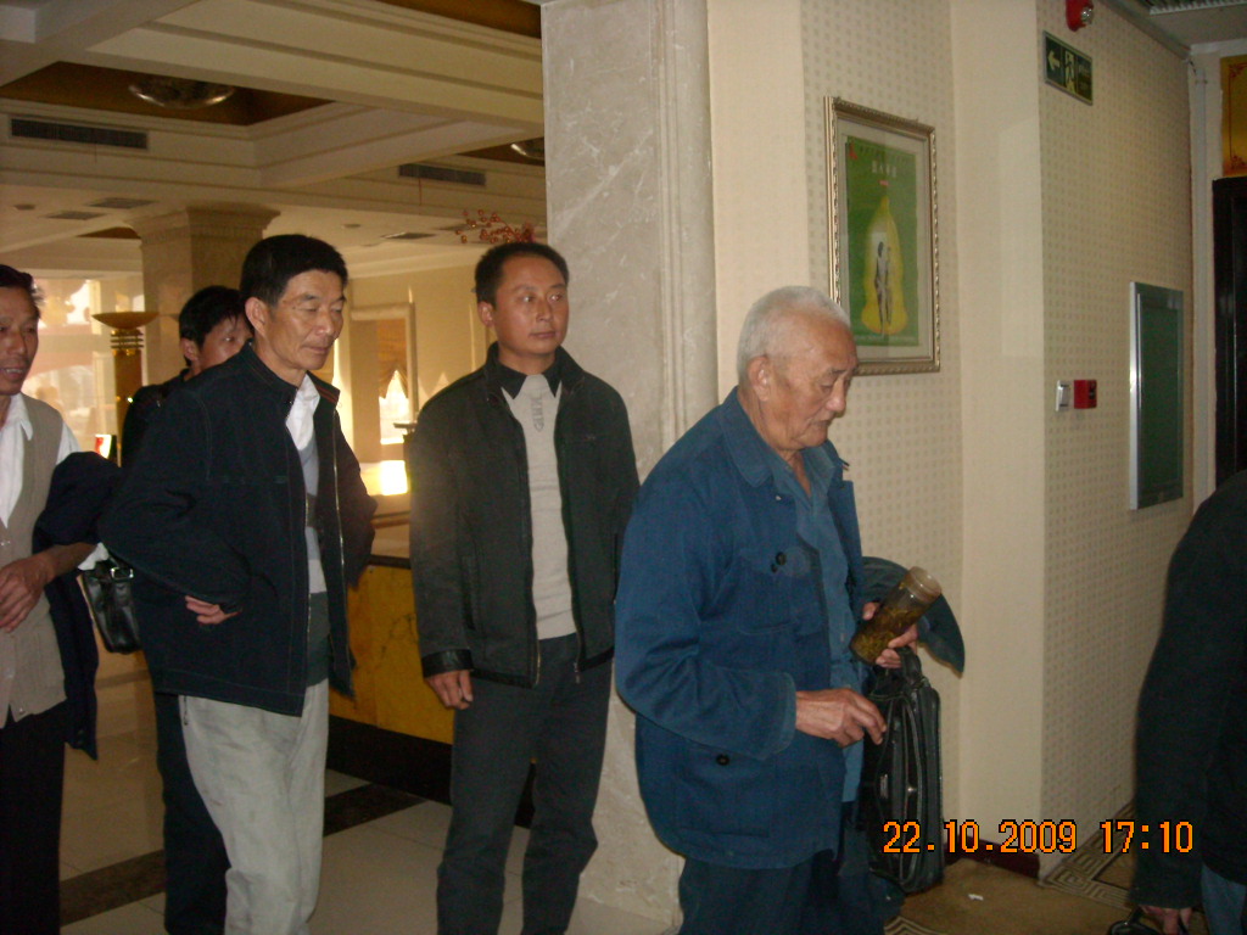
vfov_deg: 40.7
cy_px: 468
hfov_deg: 52.6
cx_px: 624
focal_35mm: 35
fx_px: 1261
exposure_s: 1/60
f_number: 2.8
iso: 400
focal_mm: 5.7
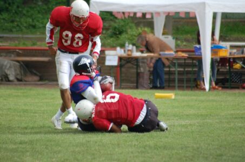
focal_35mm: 450
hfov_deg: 4.6
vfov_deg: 3.0
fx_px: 3056
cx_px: 122
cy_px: 81
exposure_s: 1/500
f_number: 5.6
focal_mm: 300
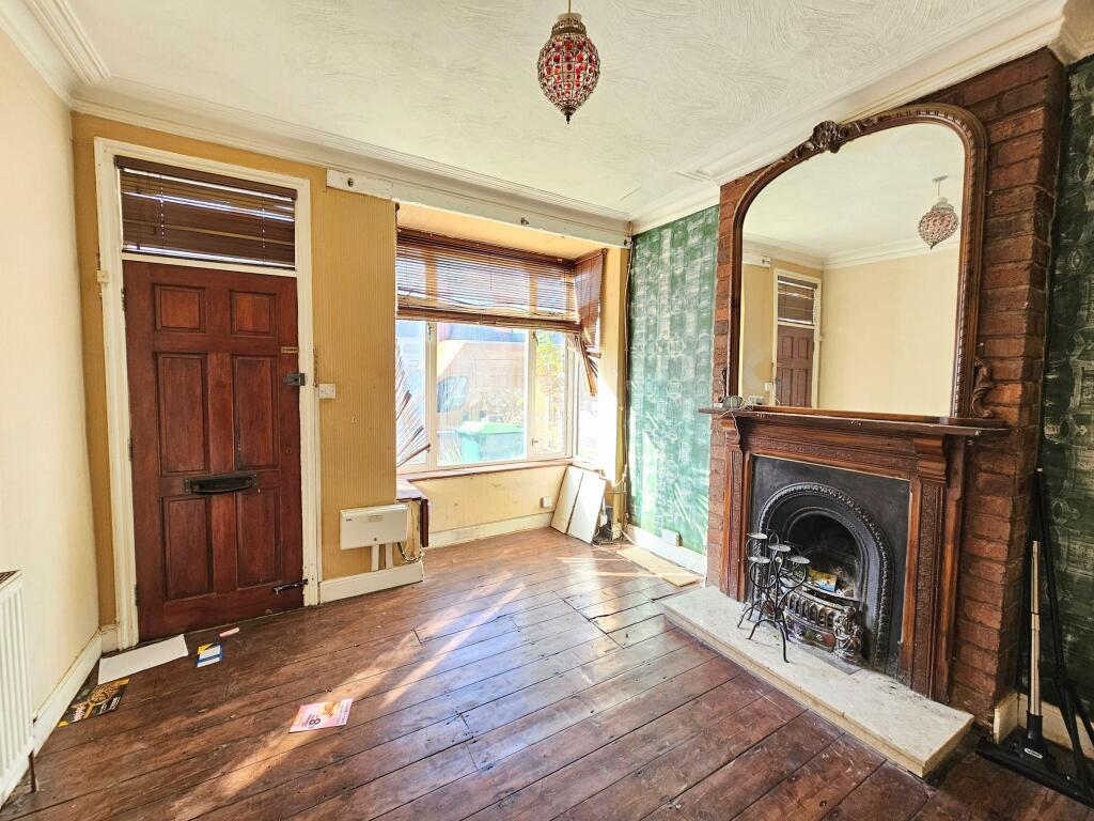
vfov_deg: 89.9
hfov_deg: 106.2
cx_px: 547
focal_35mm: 13
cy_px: 410
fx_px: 411
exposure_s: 1/50
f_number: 2.2
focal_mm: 2.2
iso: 80
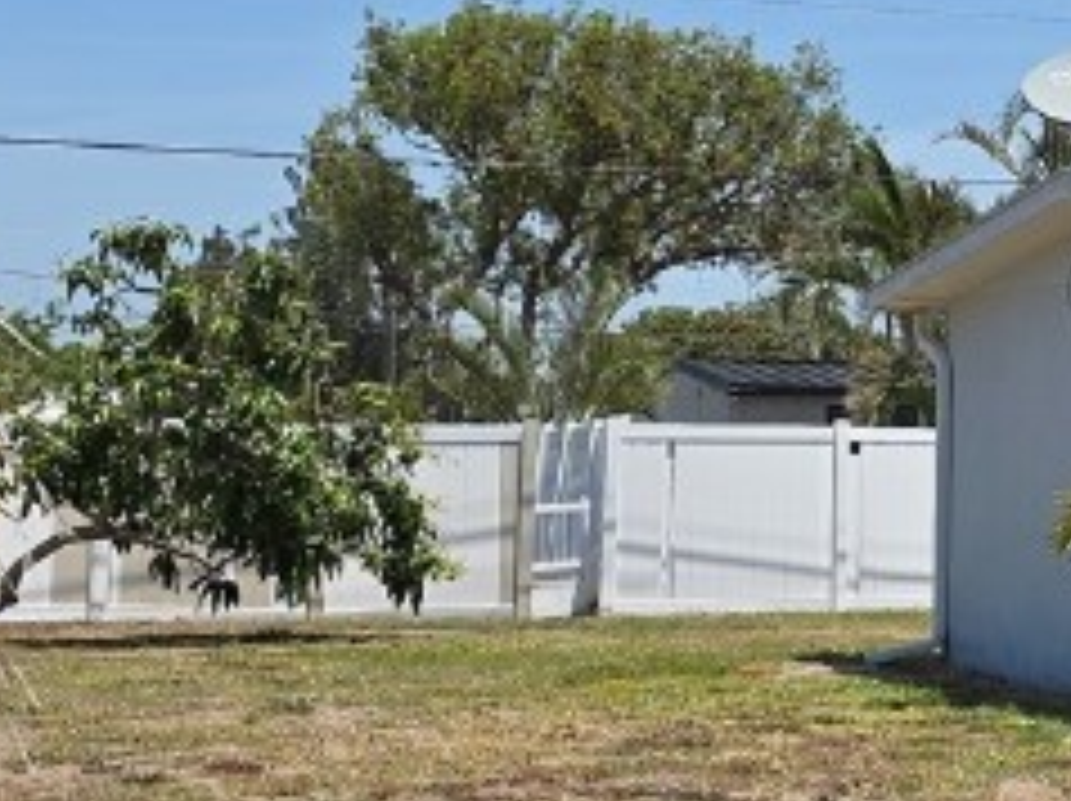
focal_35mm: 99
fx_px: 3060
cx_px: 1377
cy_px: 418
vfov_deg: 14.9
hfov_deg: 18.5
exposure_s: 1/1067
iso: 12
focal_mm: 6.3
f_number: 1.7
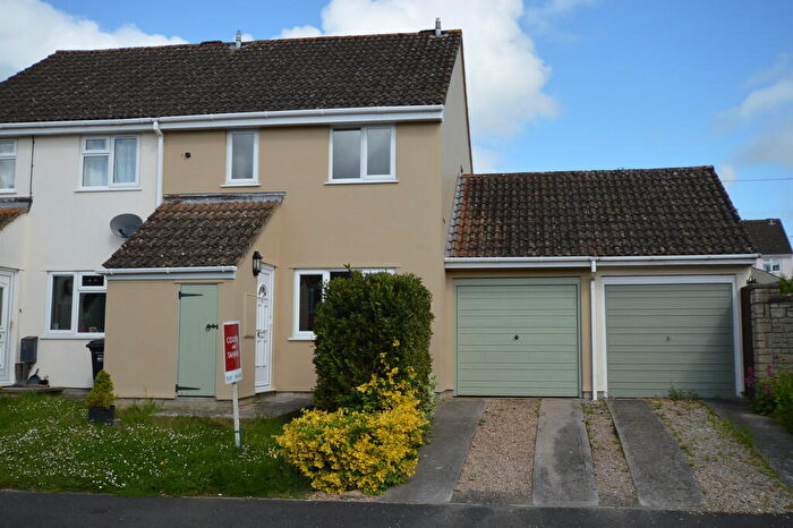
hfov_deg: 53.2
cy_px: 264
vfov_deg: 36.8
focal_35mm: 36
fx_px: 793
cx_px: 396
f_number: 7.1
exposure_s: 1/200
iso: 100
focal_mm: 24
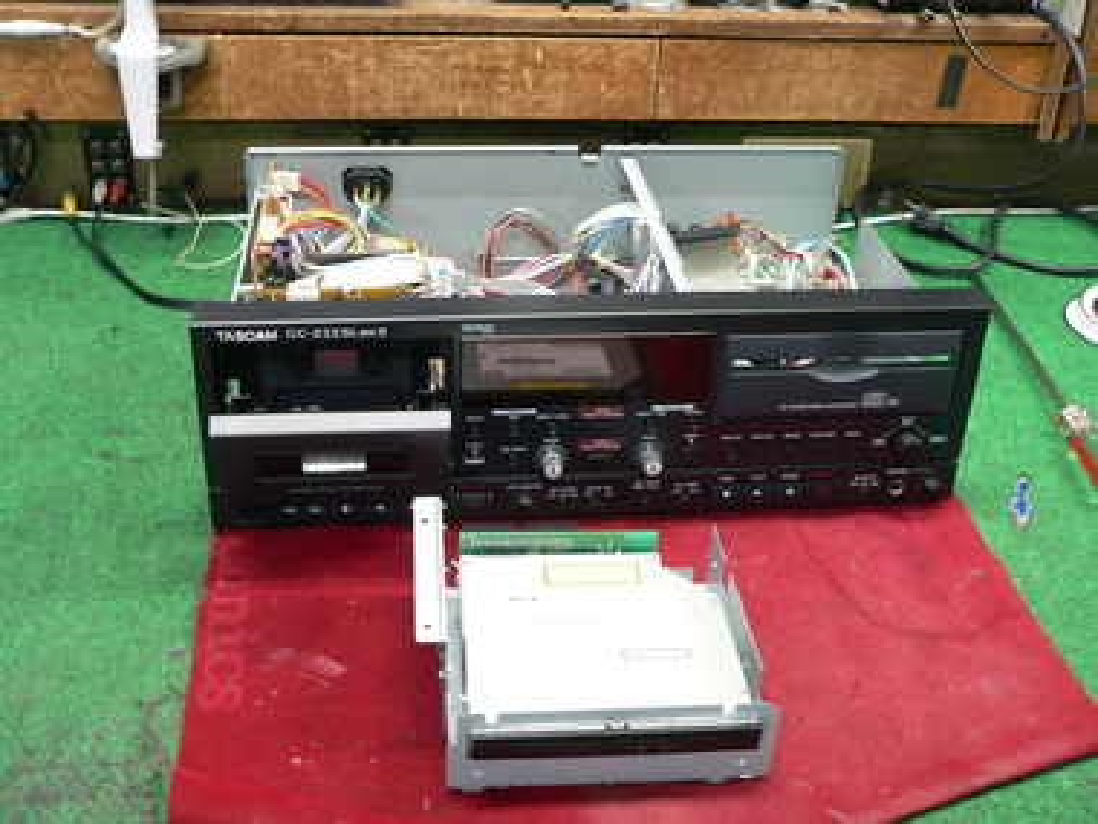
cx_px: 549
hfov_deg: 45.8
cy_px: 412
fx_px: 1300
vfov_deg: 35.1
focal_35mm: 41
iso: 200
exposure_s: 1/10
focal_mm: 6.8
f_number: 2.8
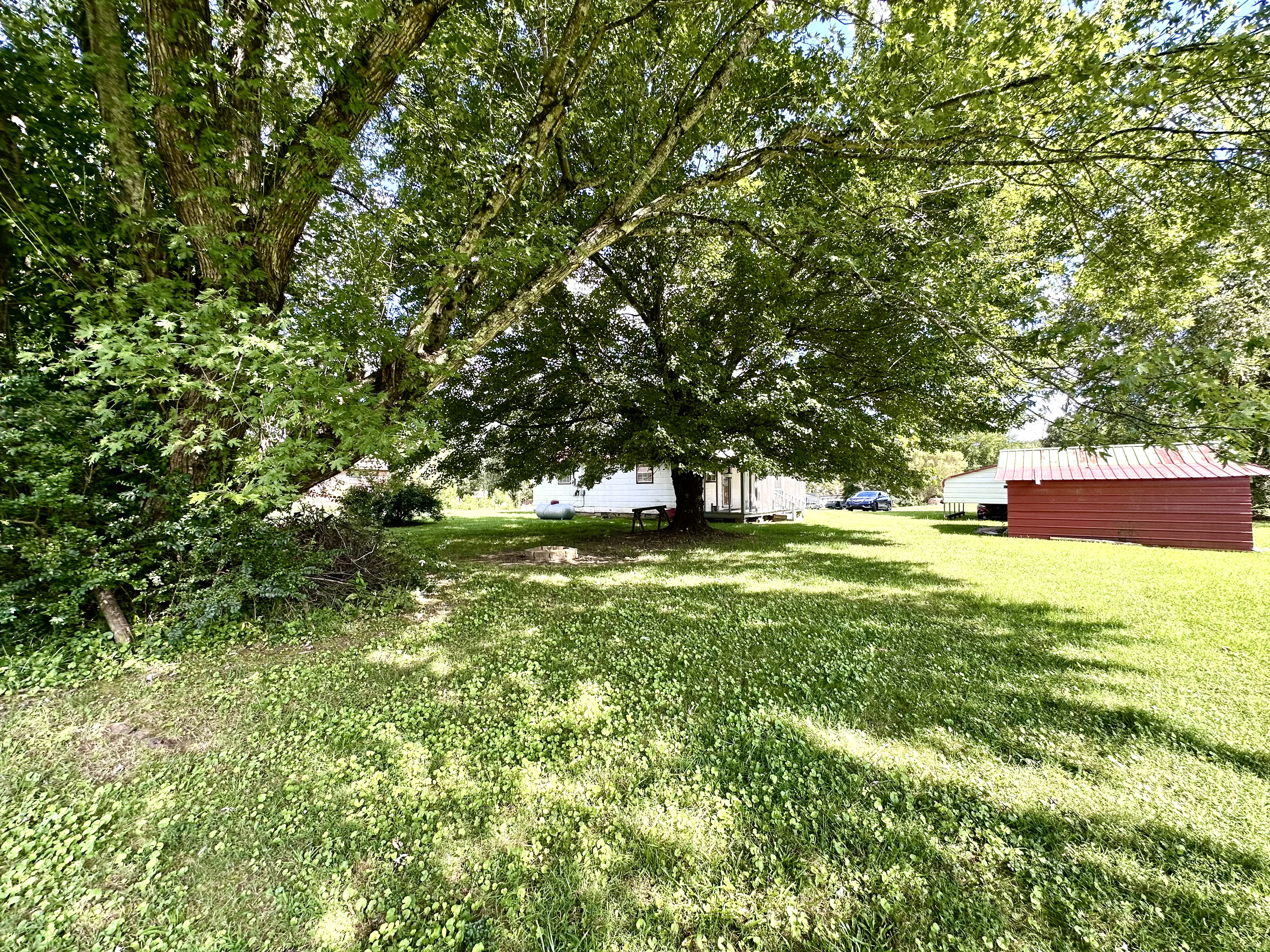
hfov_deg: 102.1
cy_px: 476
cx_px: 635
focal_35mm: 14
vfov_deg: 85.7
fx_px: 514
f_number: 2.2
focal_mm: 2.22
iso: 40
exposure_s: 1/151
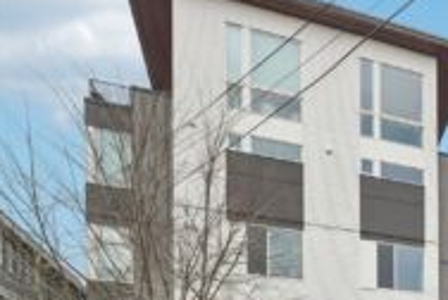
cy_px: 235
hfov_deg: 45.0
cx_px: 469
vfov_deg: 37.8
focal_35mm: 34
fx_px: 424
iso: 1600
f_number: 8
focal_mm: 16
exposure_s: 1/1000
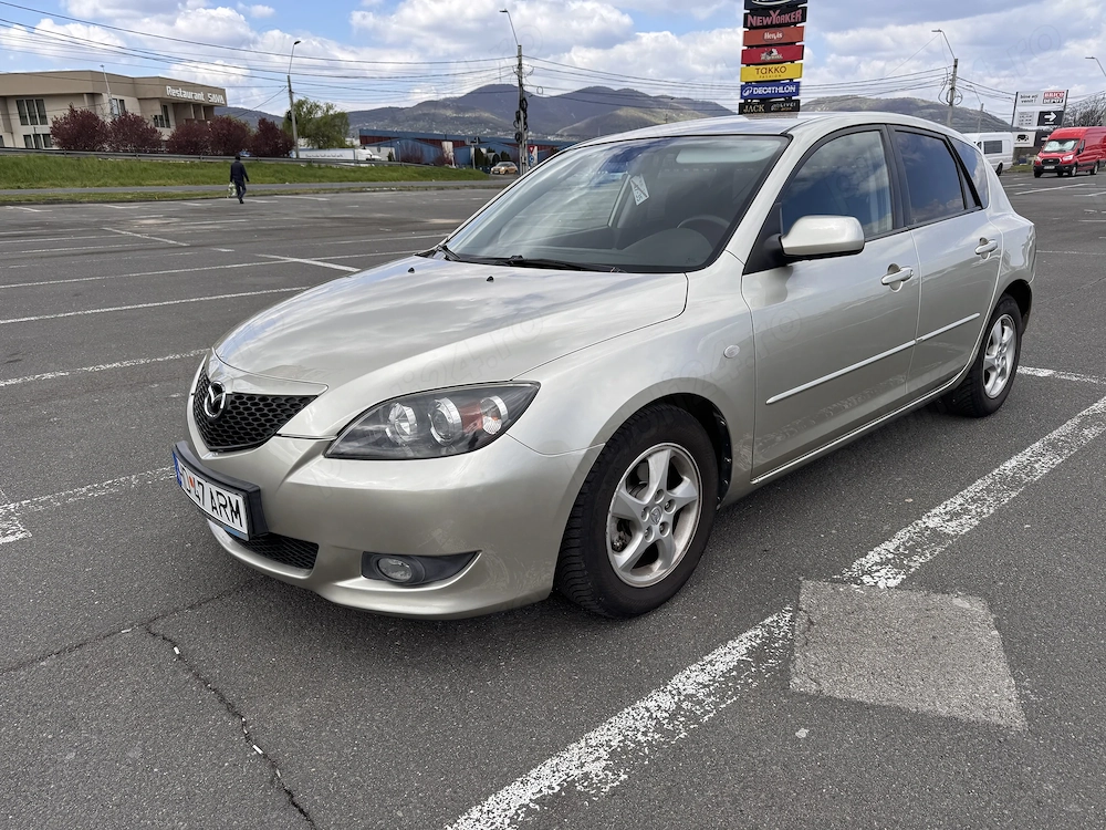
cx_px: 553
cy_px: 415
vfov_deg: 56.8
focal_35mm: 24
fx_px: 767
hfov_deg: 71.6
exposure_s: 1/3096
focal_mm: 6.76
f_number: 1.78
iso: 80
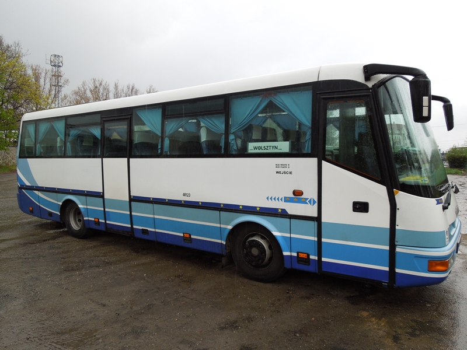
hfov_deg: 69.4
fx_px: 337
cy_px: 175
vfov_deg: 54.9
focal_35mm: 25
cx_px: 234
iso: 110
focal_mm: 4.5
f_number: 3.3
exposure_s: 1/125
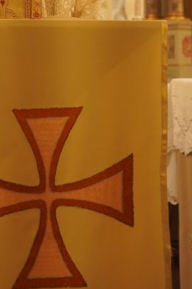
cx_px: 7
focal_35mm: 153
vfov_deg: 13.2
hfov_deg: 8.9
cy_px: -22
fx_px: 1224
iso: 1250
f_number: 3.2
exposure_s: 1/200
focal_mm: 43.9
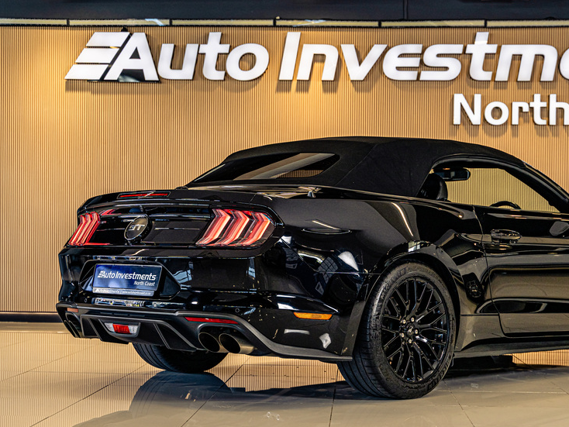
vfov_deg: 21.9
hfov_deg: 28.8
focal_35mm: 67
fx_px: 1102
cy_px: 257
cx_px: 367
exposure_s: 1/200
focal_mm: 50
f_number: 3.5
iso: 250
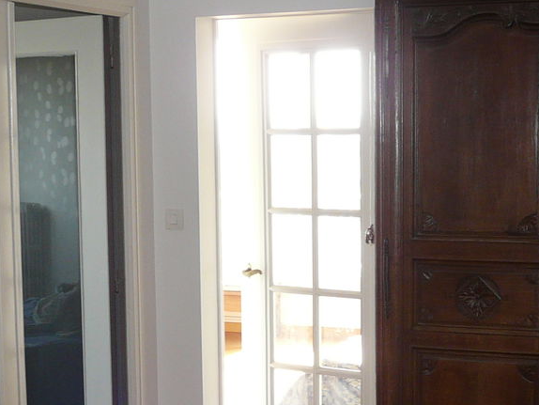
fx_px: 1215
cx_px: 238
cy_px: 255
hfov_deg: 25.0
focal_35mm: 78
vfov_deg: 18.9
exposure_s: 1/30
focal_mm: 4.6
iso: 100
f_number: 2.8
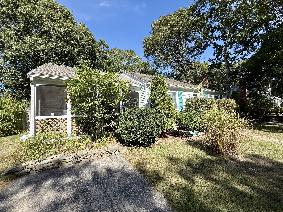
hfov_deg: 102.1
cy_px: 106
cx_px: 142
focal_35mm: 14
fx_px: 114
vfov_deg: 85.7
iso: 64
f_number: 2.2
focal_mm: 2.22
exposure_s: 1/1211
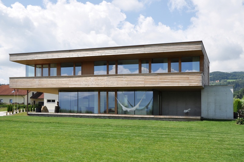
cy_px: 81
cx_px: 122
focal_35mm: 38
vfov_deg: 35.4
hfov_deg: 51.3
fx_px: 254
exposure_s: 1/400
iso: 200
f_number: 10
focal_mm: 25
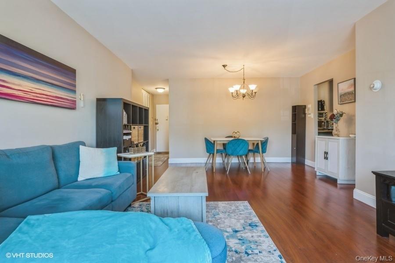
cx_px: 198
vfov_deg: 67.4
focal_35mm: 18
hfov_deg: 90.0
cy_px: 132
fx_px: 197
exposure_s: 1/5
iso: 400
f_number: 11
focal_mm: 18
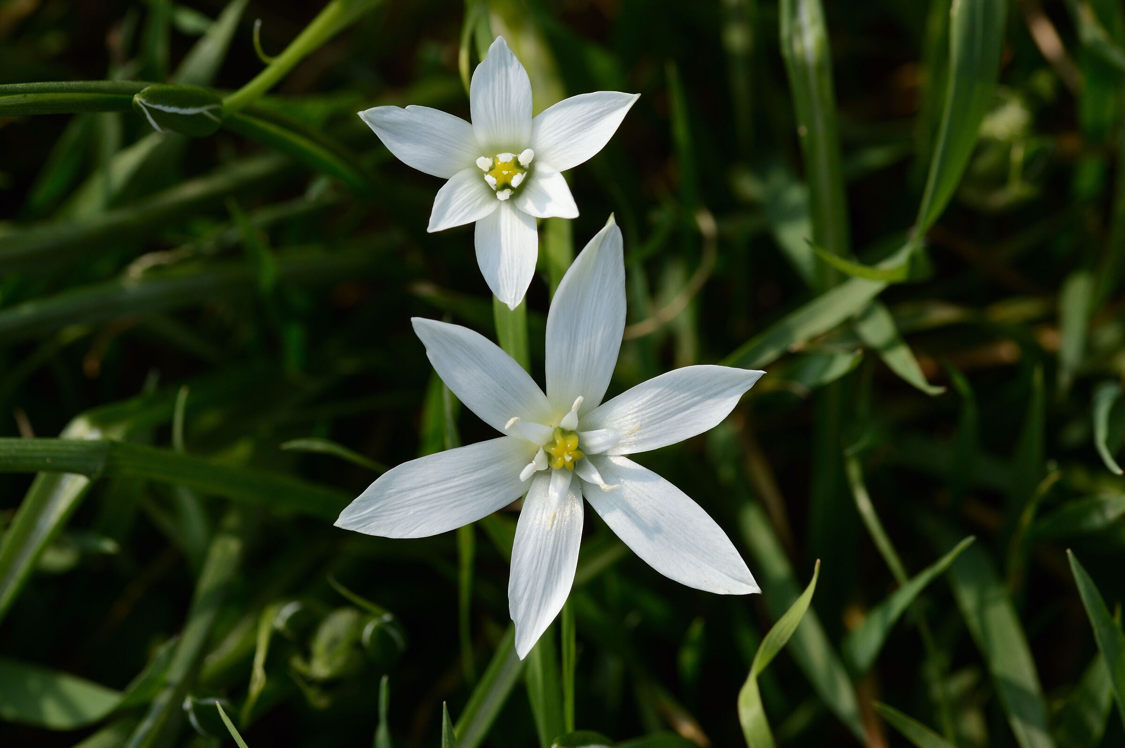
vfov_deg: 8.7
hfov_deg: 13.1
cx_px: 562
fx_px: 4918
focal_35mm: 158
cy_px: 374
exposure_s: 1/500
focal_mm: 105
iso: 200
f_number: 9
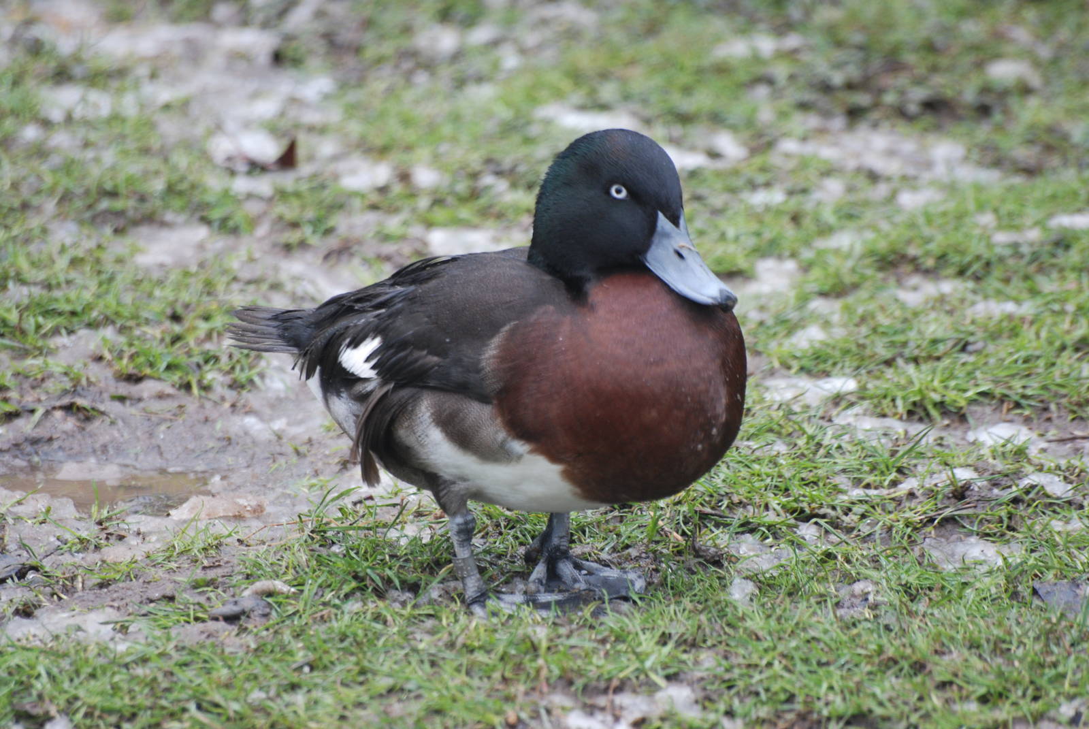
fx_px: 13628
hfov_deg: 4.6
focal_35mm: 450
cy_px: 364
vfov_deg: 3.1
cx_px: 544
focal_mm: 300
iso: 400
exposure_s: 1/80
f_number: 5.6
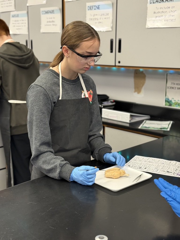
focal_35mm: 48
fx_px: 333
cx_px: 90
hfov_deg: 30.3
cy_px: 120
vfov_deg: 39.7
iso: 100
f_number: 1.78
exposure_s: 1/60
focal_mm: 6.76
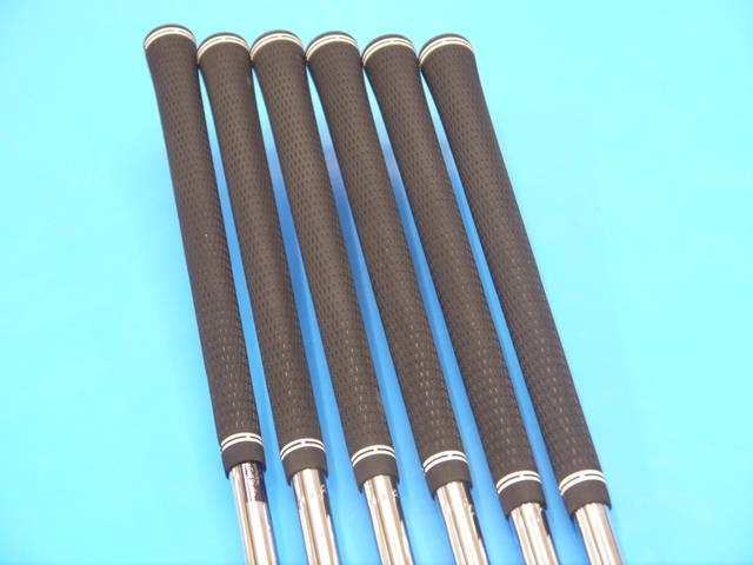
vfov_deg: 21.6
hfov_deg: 28.6
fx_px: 1479
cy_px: 282
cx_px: 376
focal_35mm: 68
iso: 800
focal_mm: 34
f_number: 5.2
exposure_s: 1/60
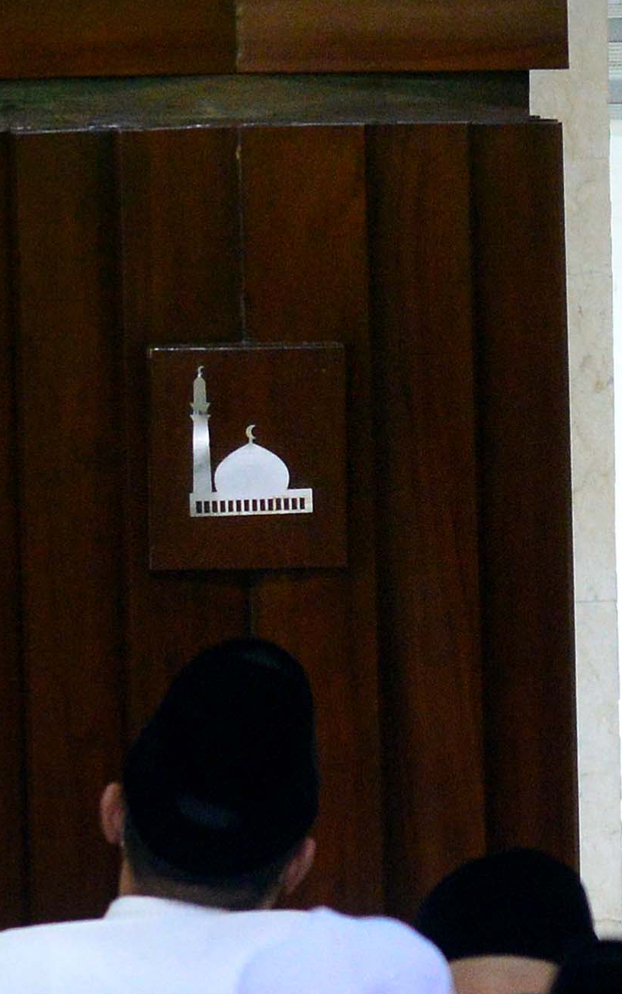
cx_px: -441
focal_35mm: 376
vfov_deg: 5.6
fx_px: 10195
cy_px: 529
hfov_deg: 3.5
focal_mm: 80
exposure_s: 1/125
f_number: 5.6
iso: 3200
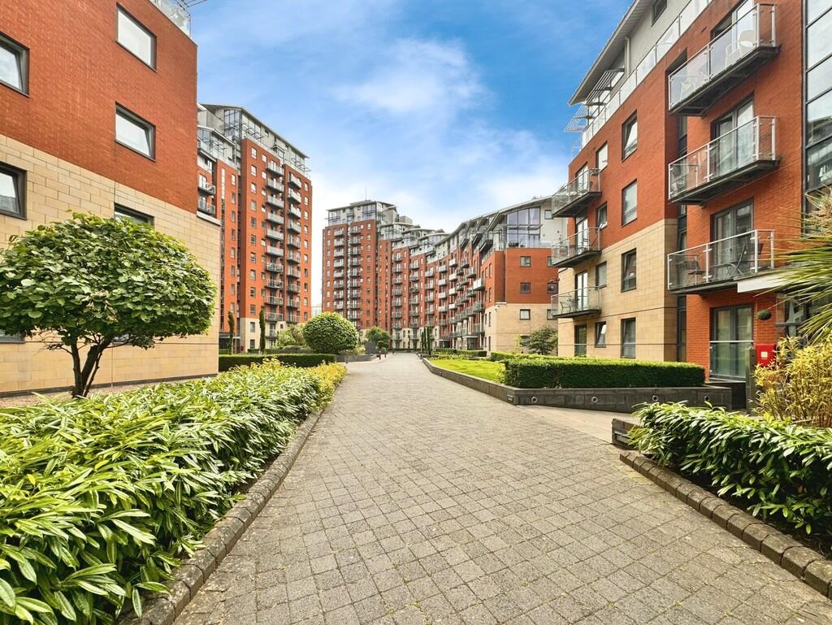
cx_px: 416
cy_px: 312
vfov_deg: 85.7
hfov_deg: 102.0
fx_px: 337
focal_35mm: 14
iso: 50
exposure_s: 1/681
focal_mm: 2.22
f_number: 2.2
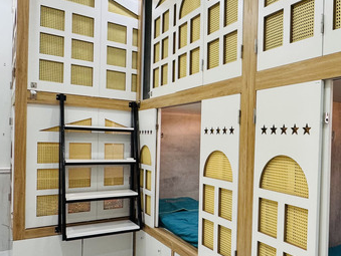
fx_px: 325
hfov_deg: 48.5
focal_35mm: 33
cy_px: 148
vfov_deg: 42.9
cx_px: 317
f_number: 2.2
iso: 250
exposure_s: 1/100
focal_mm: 2.22
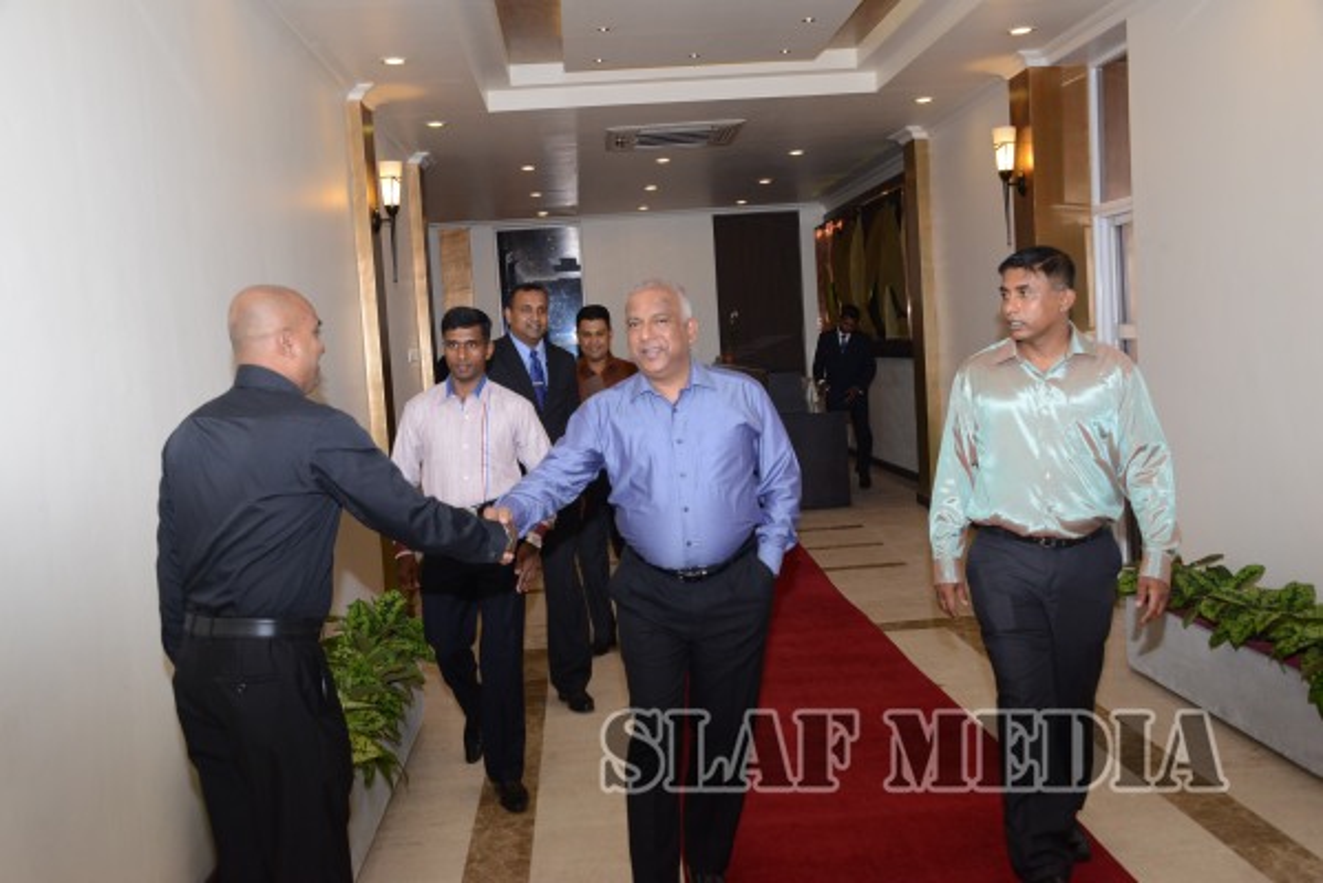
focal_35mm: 34
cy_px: 442
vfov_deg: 38.9
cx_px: 662
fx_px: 1250
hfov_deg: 55.8
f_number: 9
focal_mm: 34
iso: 2000
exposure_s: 1/125
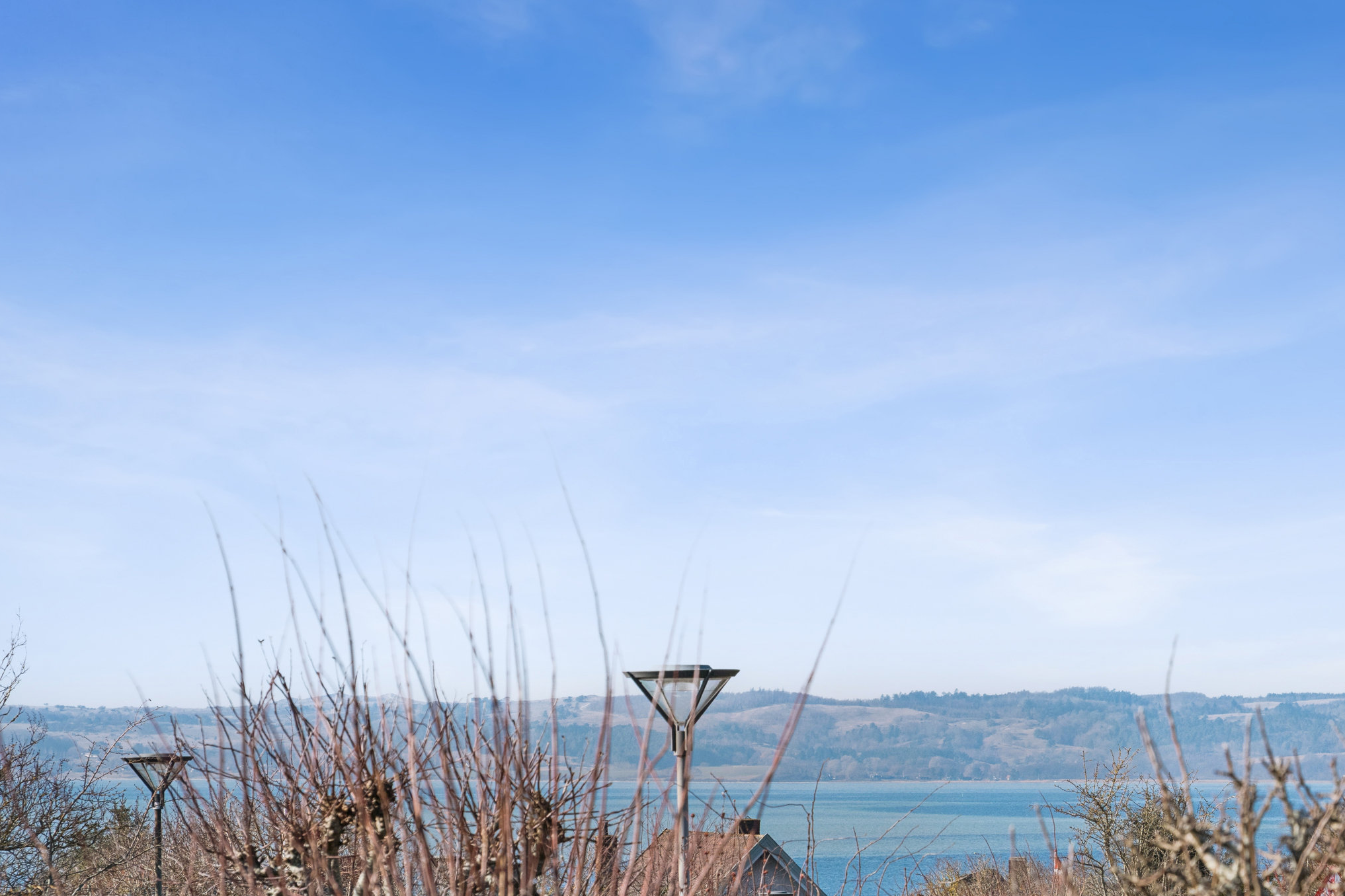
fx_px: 5566
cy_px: 571
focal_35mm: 149
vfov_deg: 9.2
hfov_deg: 13.7
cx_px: 966
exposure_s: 1/1000
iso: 400
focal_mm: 101
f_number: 8
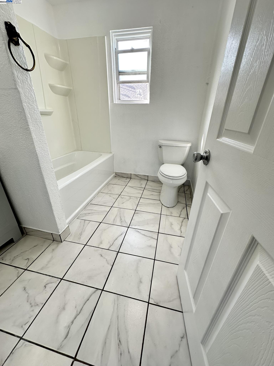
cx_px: 137
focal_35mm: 14
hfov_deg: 85.7
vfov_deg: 102.1
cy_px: 183
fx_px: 148
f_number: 2.2
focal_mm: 2.22
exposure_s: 1/120
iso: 80
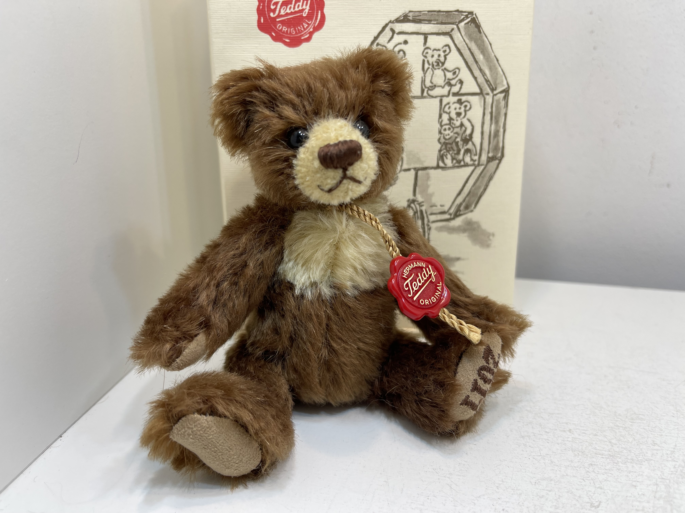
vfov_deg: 54.9
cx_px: 342
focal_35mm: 25
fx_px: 495
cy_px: 256
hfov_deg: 69.4
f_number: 1.6
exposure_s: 1/159
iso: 32
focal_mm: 5.1
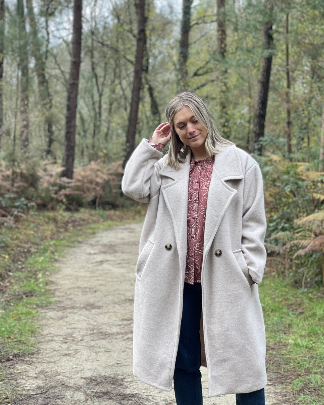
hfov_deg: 27.6
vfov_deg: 34.1
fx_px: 659
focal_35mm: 55
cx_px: 164
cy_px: 192
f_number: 2
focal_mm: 6
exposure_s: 1/122
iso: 50
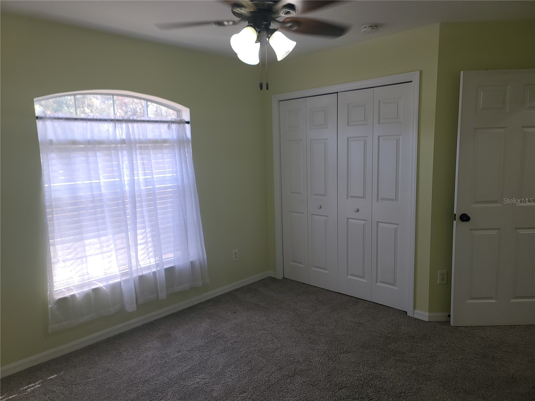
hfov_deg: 69.4
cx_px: 268
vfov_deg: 54.9
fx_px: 386
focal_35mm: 25
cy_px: 200
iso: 25
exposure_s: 1/60
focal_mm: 7
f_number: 1.8
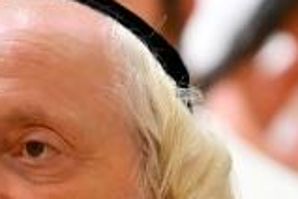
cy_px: 364
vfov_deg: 0.7
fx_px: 15991
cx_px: 79
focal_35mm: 1932
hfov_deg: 1.1
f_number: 2.8
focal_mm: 200
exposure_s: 1/160
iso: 320
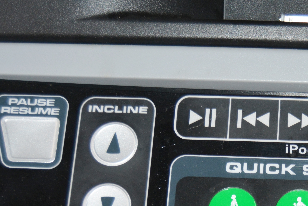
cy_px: 196
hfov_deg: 17.9
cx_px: 313
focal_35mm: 111
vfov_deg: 12.2
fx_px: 951
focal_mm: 31
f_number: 4.2
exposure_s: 1/60
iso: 450
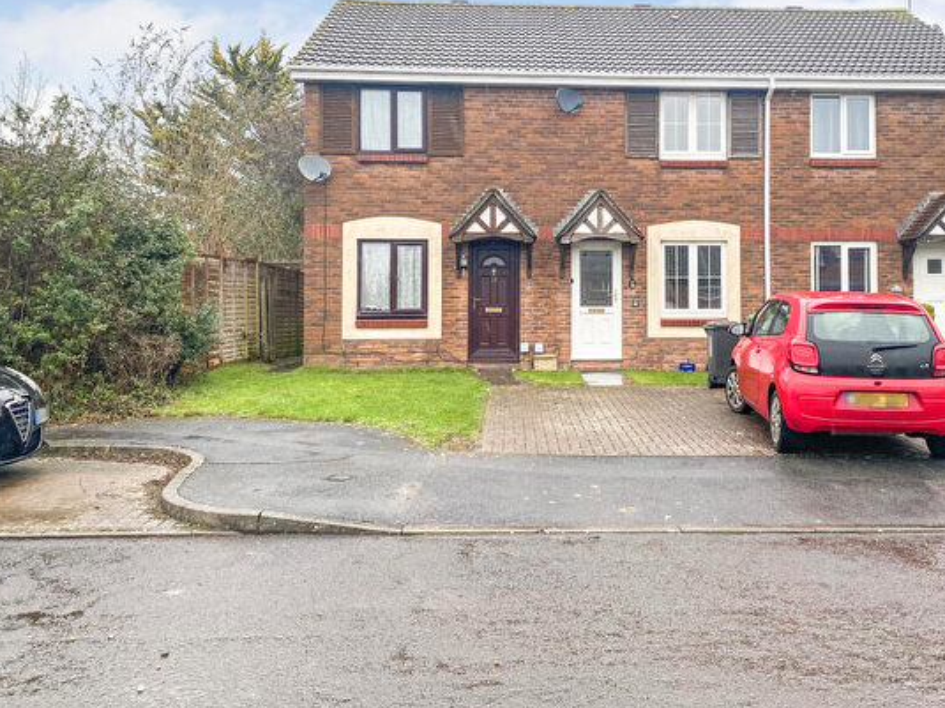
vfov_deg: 41.5
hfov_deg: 53.3
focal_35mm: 34
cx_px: 602
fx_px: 928
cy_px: 271
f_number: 1.8
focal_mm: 4.25
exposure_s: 1/250
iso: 32
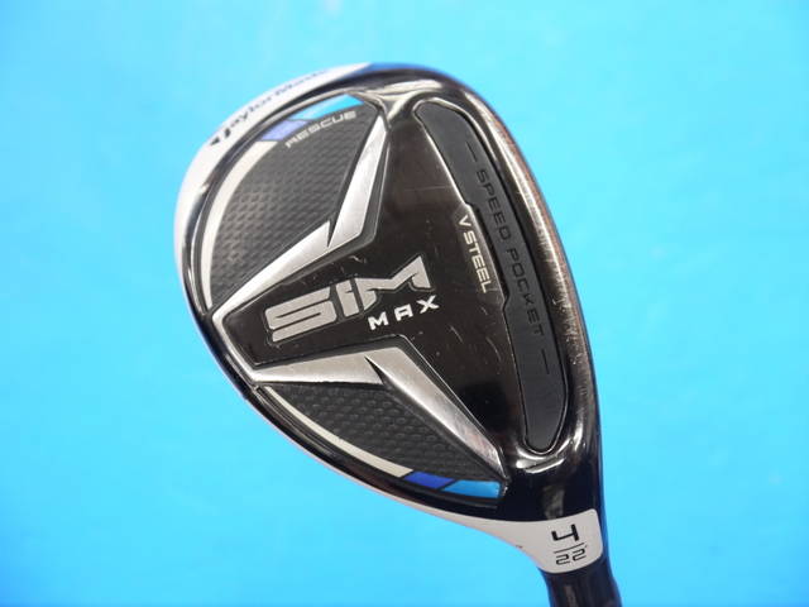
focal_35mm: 84
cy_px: 304
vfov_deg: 17.6
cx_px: 404
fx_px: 1963
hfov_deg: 23.3
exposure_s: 1/60
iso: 800
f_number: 5.6
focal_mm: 42
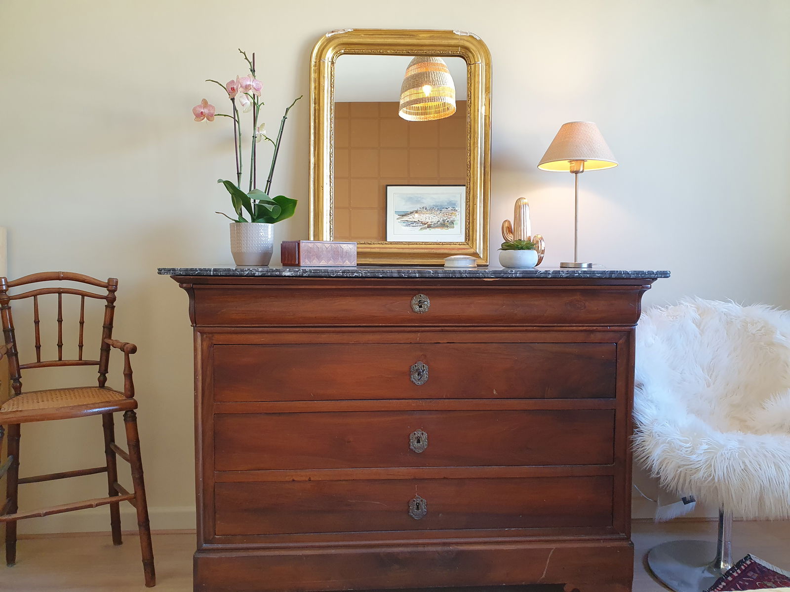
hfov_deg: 67.3
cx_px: 395
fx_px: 593
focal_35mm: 26
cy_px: 296
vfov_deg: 53.1
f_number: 2.4
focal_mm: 4.32
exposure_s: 1/100
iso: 200
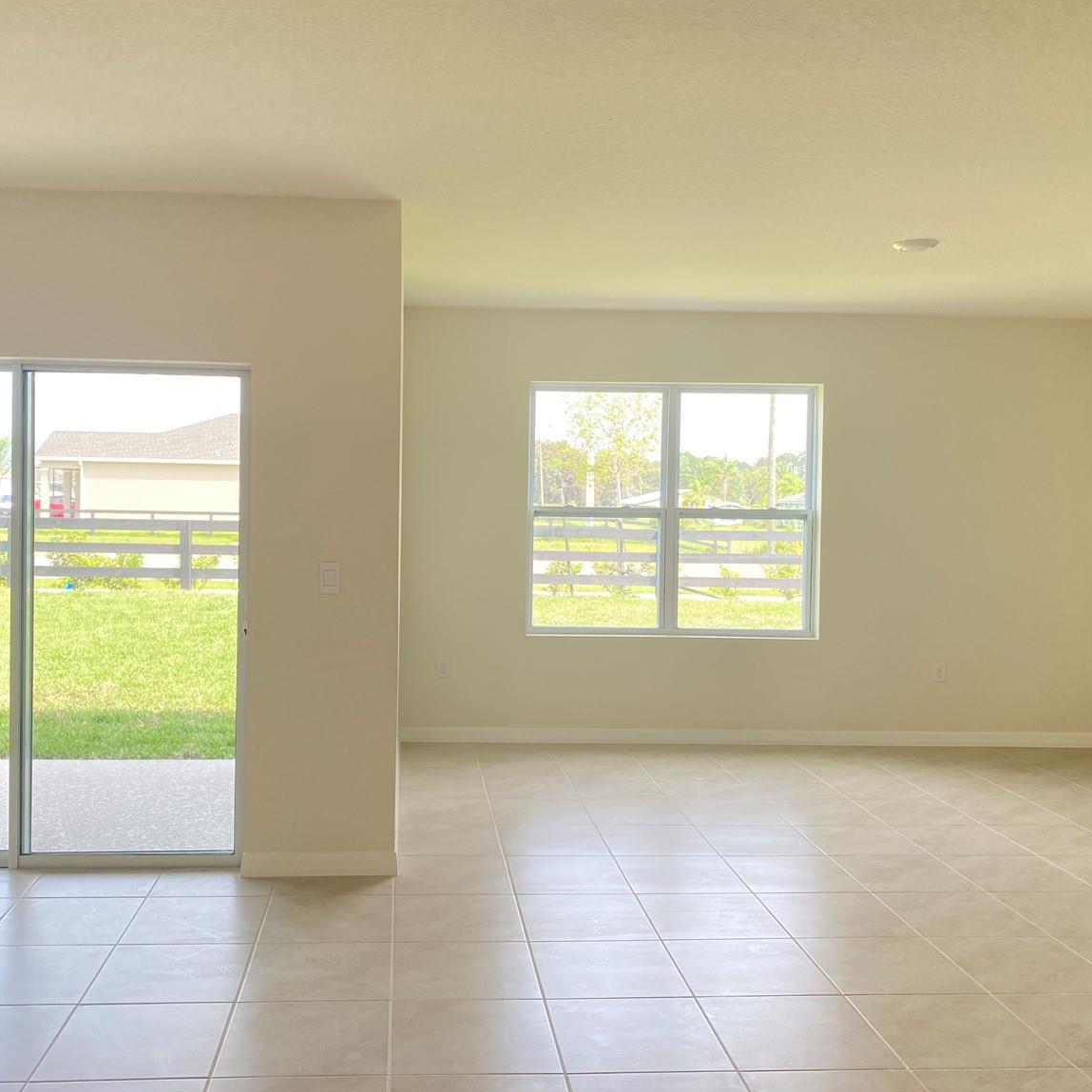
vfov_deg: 51.1
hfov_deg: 50.9
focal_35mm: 32
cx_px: 457
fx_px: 1142
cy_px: 533
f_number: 1.8
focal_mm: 4.25
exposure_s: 1/154
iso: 32
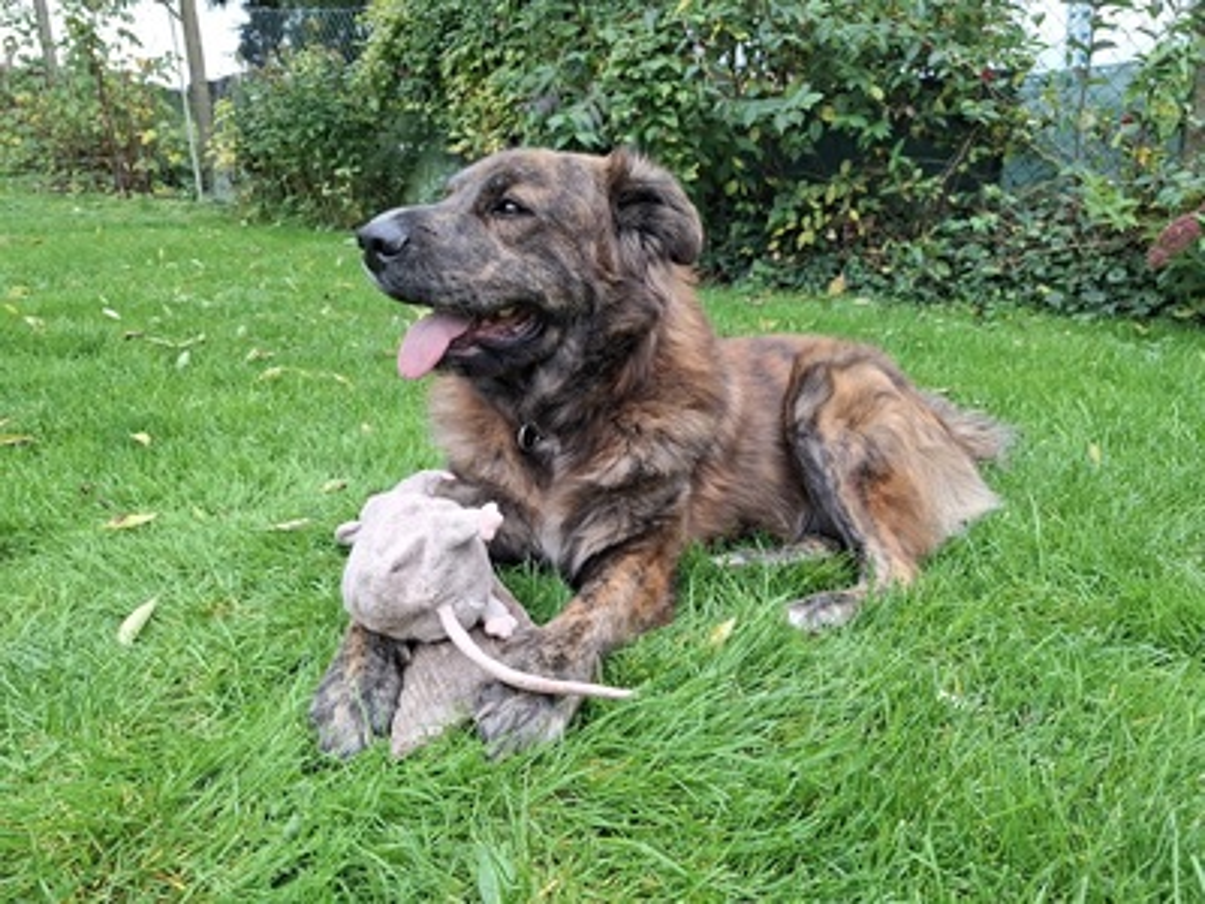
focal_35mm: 23
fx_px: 801
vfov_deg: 58.9
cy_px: 452
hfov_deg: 73.9
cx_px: 602
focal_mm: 5.54
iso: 50
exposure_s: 1/131
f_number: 1.8
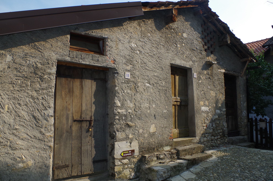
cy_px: 90
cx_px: 136
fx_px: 204
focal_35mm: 27
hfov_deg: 67.5
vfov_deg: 47.7
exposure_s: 1/180
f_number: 11
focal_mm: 18
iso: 640
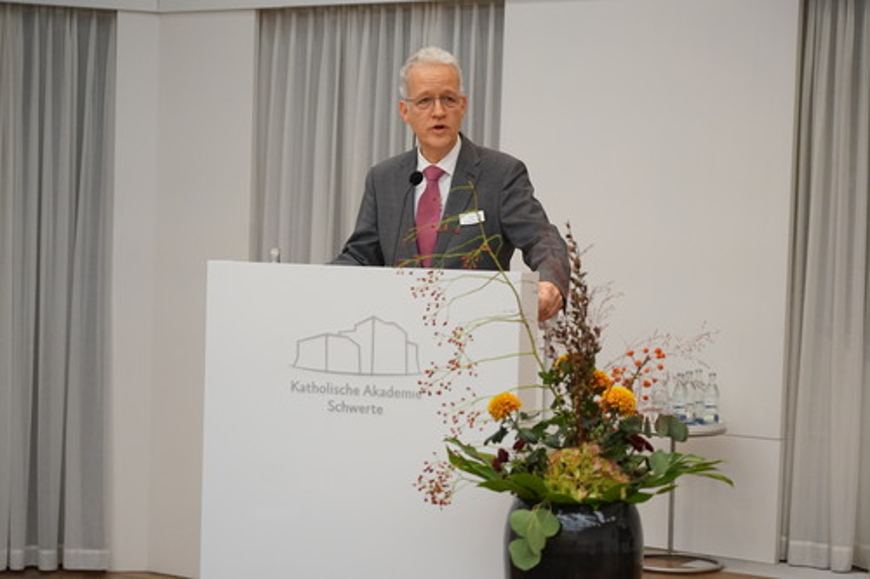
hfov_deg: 26.7
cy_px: 290
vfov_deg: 17.9
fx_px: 1836
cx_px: 435
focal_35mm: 76
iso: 2000
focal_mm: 76
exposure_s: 1/160
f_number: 4
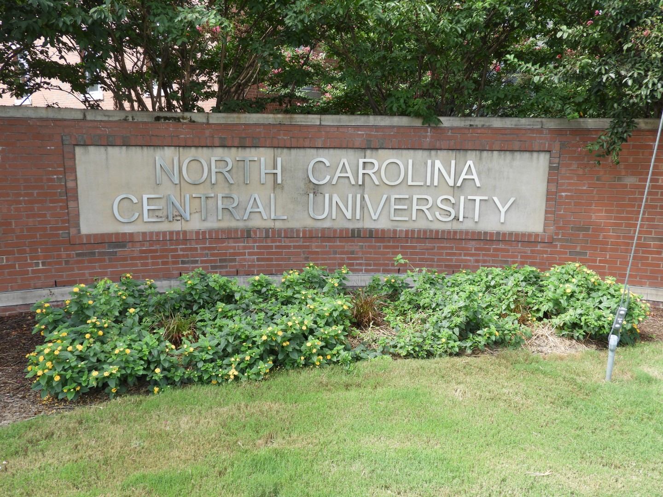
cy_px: 248
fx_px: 575
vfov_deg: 46.8
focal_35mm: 30
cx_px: 332
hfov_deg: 60.0
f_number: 3.5
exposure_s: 1/160
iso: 100
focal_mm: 5.4
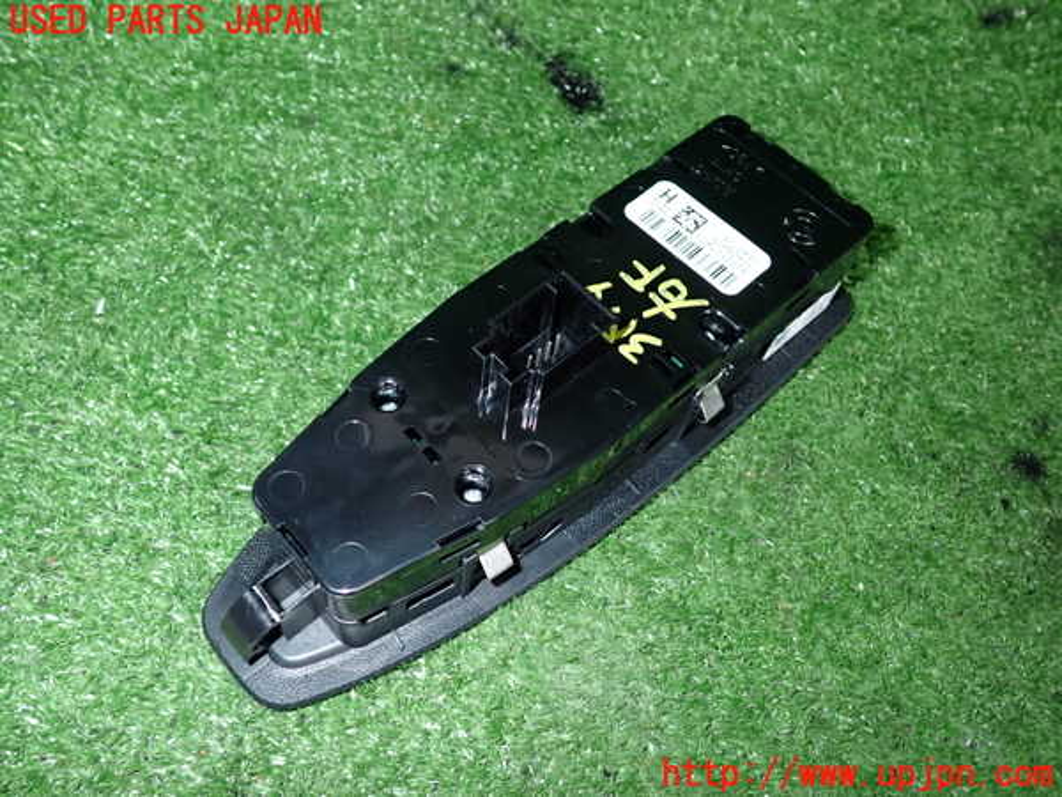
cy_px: 398
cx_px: 531
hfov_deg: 60.0
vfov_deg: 46.8
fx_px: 920
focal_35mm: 30
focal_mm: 5.4
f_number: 6.3
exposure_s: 1/30
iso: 320
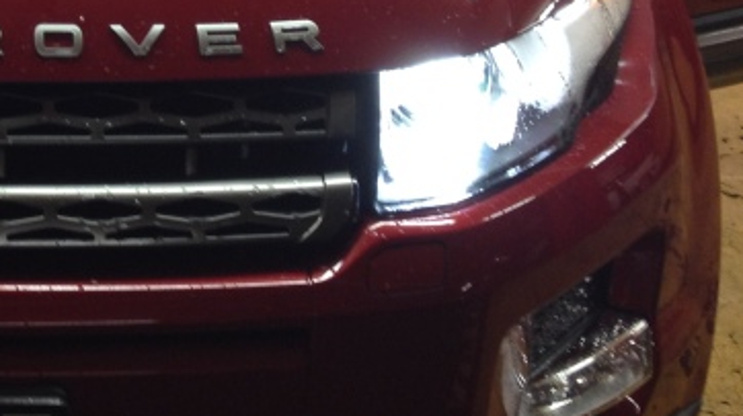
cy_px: -143
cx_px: -115
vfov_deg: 10.9
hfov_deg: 18.9
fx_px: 2126
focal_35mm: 108
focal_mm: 4.28
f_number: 2.4
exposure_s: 1/20
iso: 50
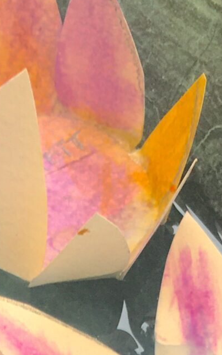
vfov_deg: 14.8
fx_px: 1181
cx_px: 45
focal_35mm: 122
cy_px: 646
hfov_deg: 10.7
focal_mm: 4.15
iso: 25
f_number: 2.2
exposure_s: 1/100
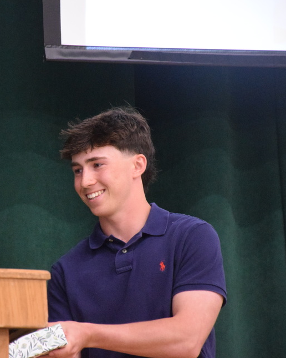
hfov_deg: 4.9
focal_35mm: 313
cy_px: 188
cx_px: 45
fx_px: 3312
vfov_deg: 6.2
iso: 6400
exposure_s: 1/100
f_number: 5.6
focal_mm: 140
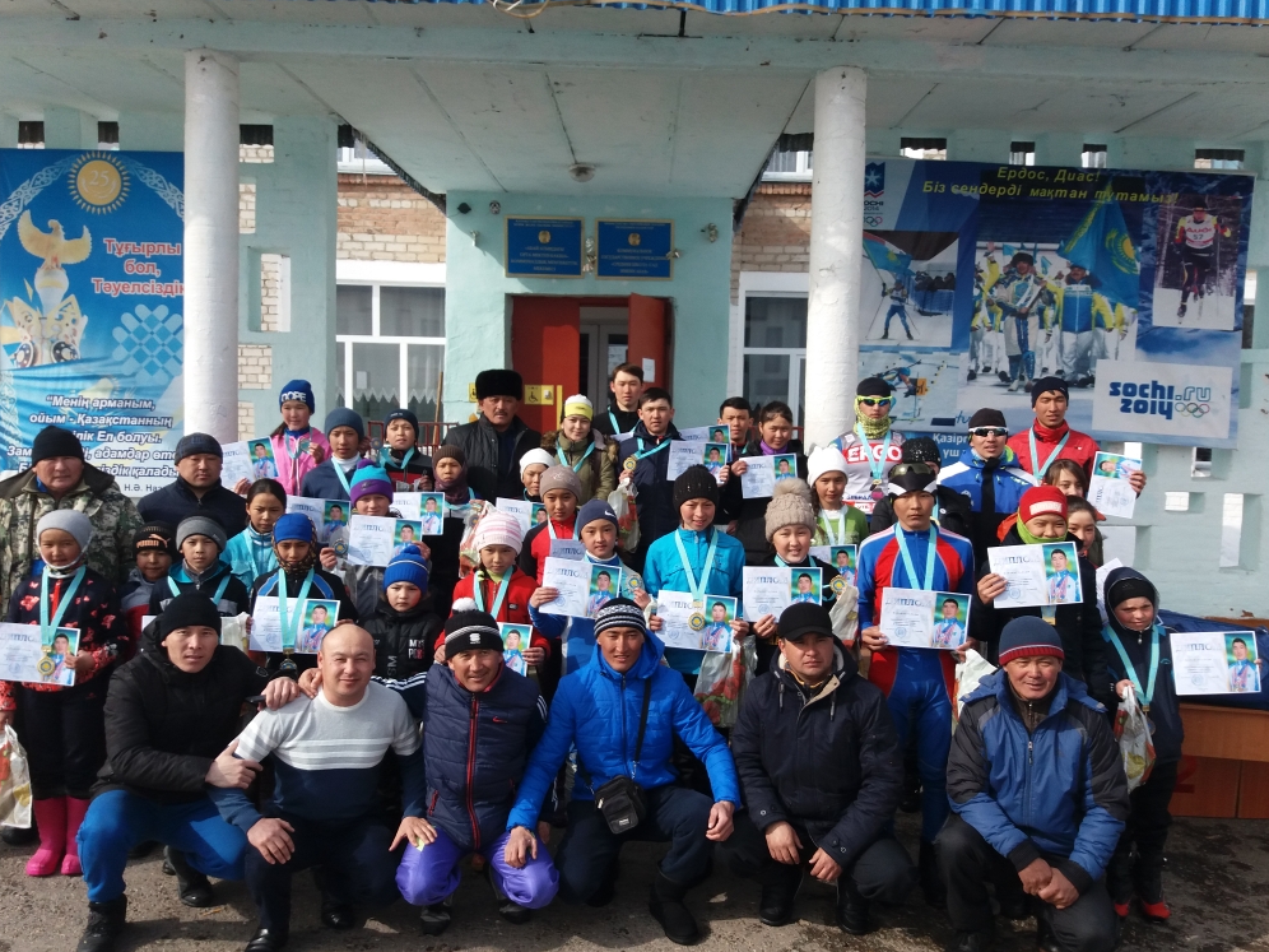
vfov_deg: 48.2
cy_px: 486
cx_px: 633
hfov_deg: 61.7
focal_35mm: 29
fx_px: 1063
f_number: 1.9
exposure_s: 1/1561
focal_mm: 3.7
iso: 64
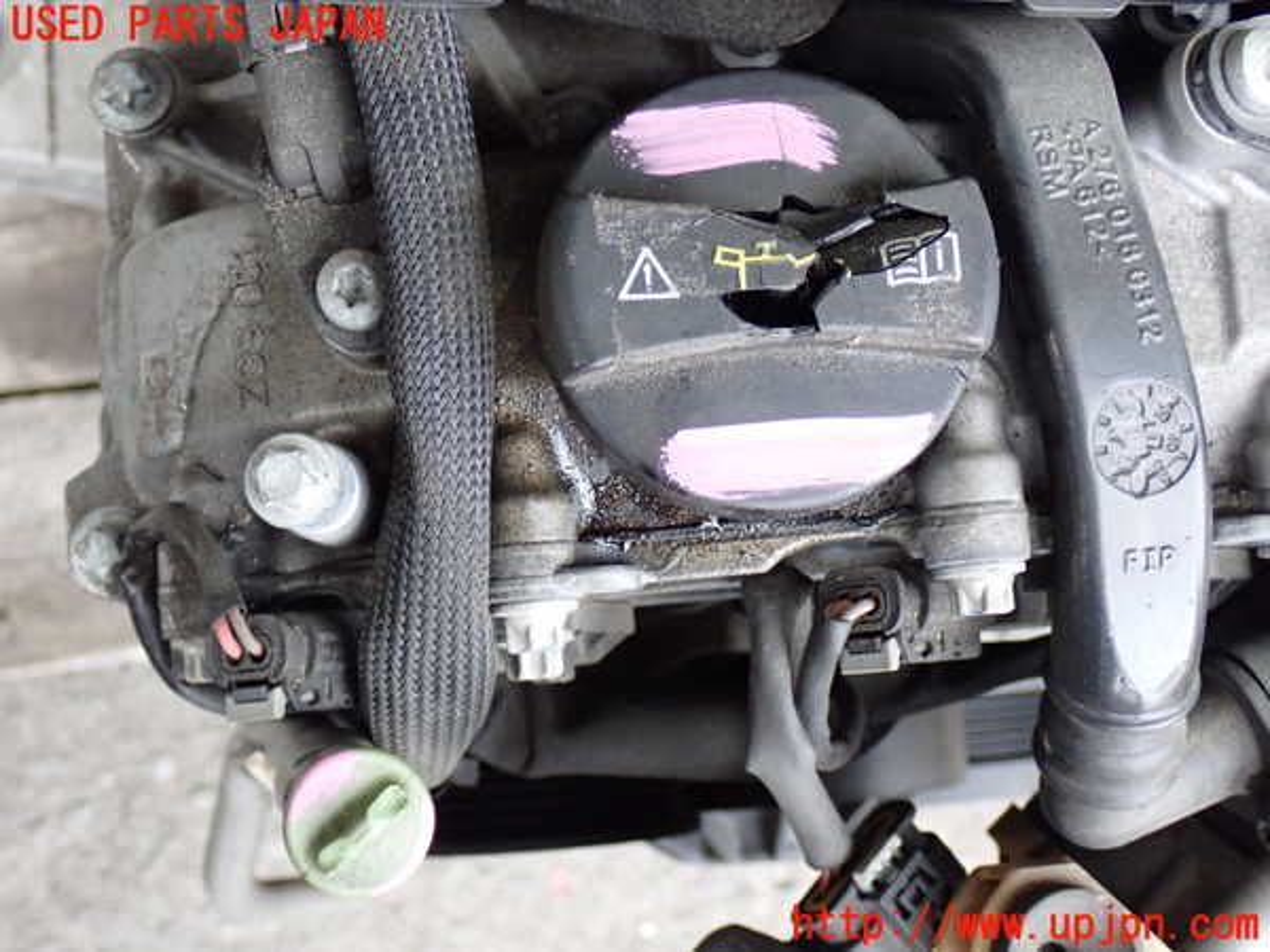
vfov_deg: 27.0
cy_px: 476
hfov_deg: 35.5
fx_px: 1981
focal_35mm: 54
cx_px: 635
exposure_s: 1/50
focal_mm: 9.65
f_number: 3.3
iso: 800
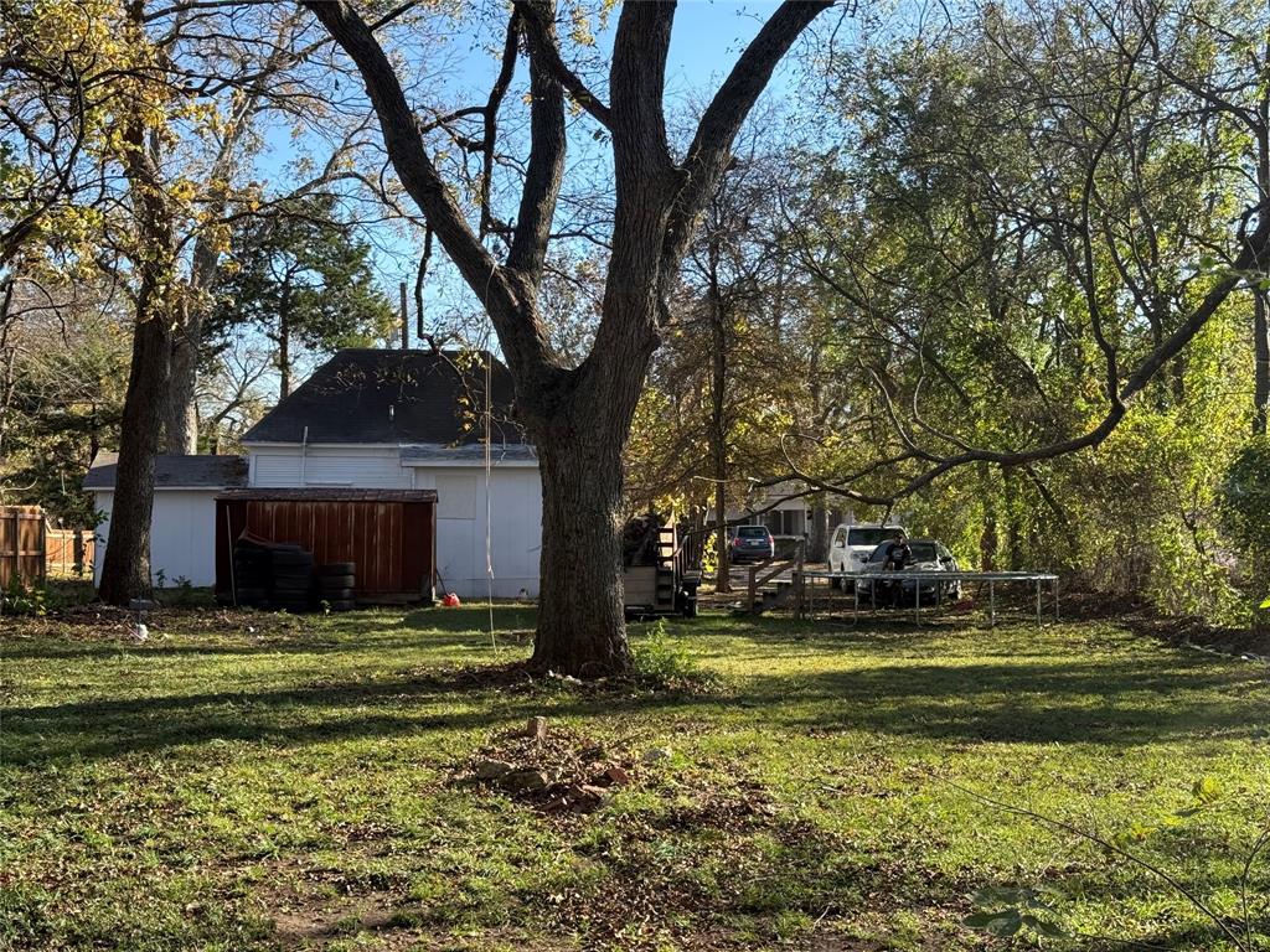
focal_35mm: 48
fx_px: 1761
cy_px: 476
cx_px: 635
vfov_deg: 30.3
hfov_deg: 39.7
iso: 100
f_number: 1.78
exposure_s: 1/1285
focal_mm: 6.76
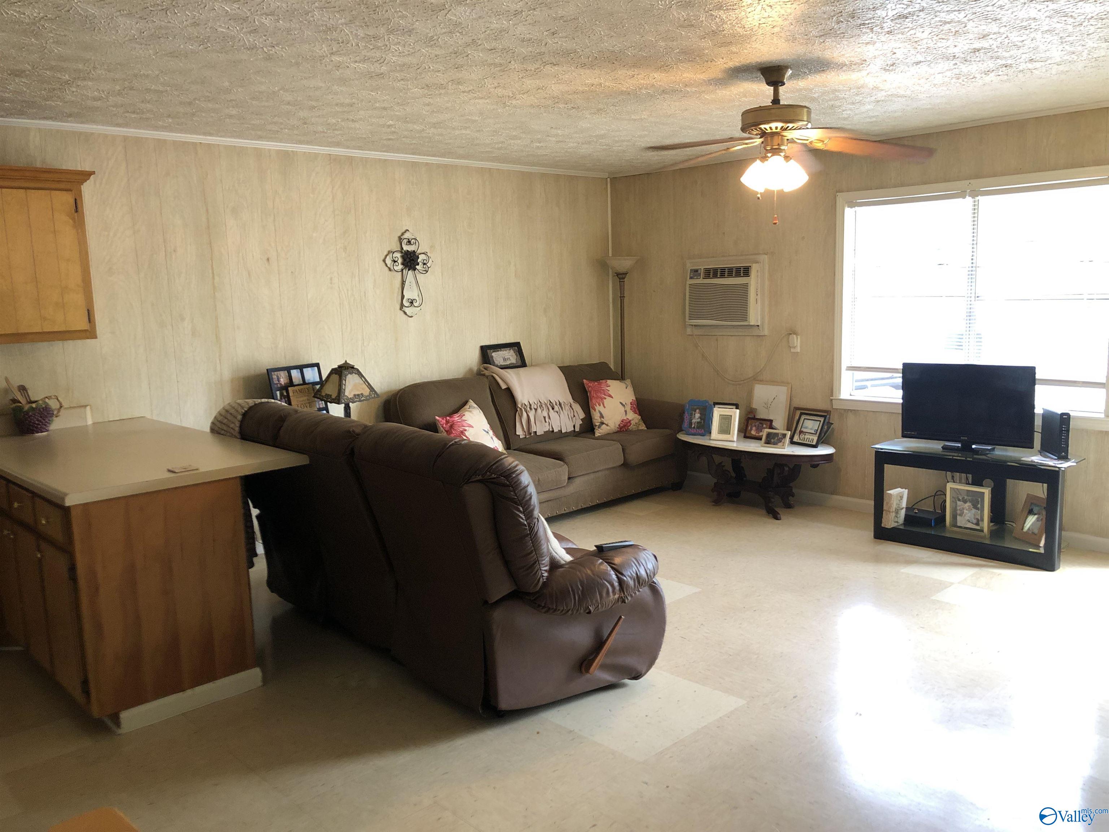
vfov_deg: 49.7
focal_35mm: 28
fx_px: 897
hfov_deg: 63.4
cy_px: 416
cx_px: 554
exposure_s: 1/20
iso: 40
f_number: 1.8
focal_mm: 4
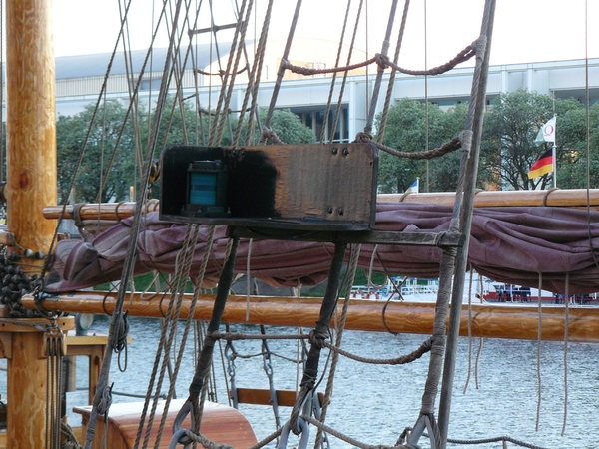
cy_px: 224
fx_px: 1765
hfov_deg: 19.3
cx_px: 300
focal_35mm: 102
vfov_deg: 14.5
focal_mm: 16.9
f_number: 3.2
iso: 200
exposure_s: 1/80
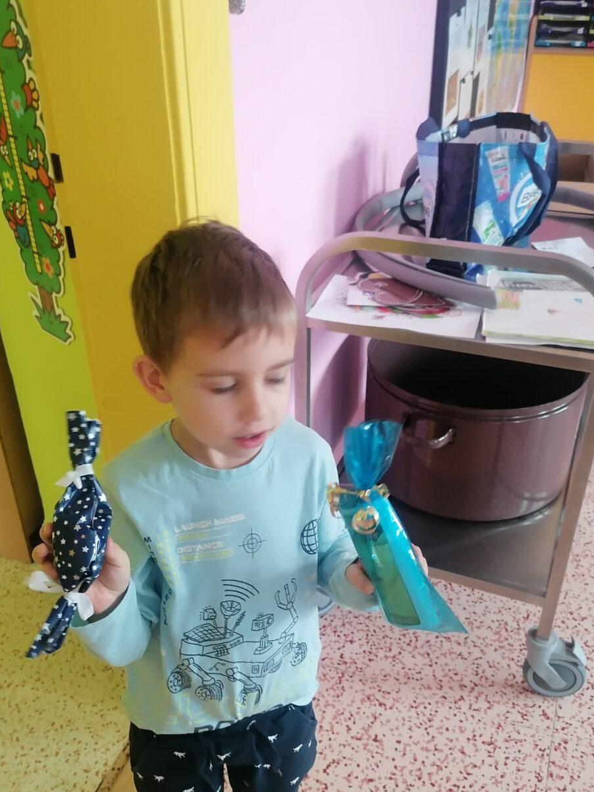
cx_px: 279
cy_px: 436
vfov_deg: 51.3
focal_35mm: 36
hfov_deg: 39.6
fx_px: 824
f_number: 1.8
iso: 500
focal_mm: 4.75
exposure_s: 1/33.3
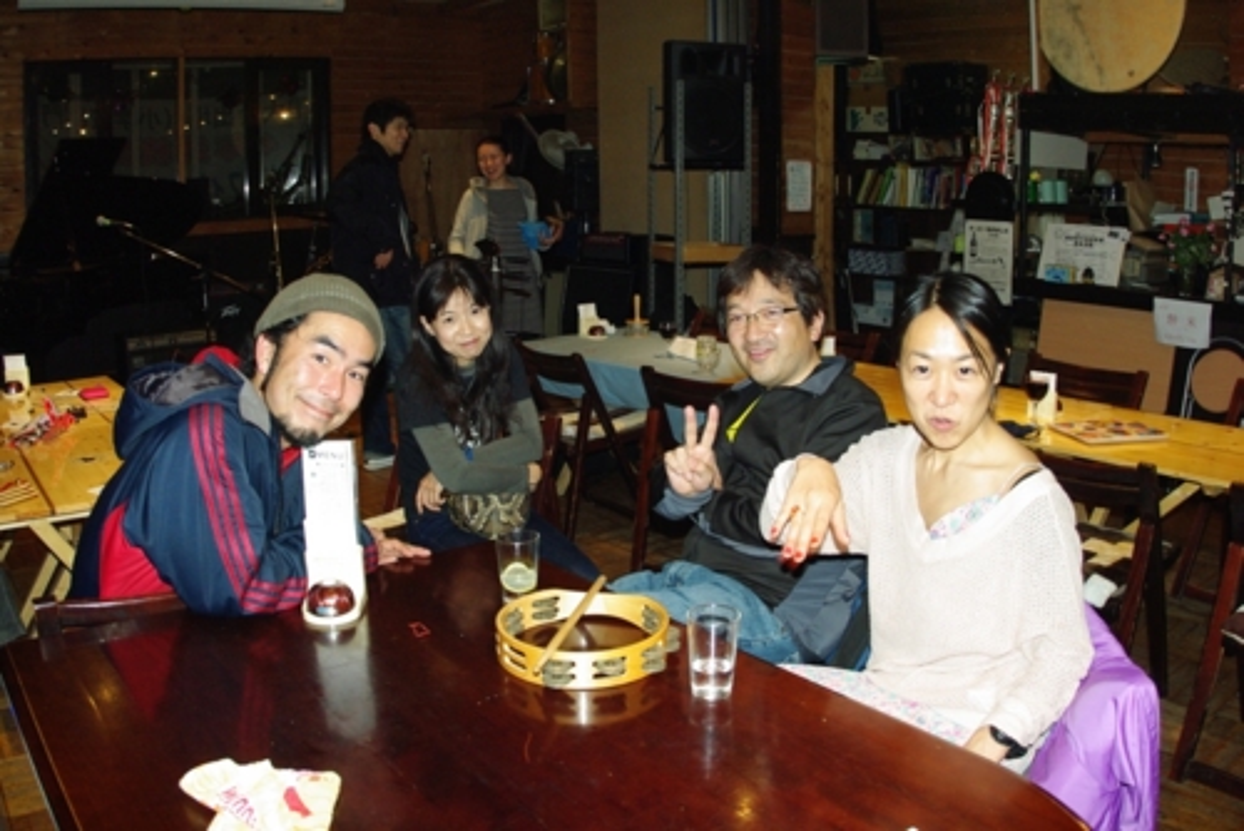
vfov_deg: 42.4
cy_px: 416
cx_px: 622
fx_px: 1072
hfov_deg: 60.3
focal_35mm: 31
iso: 800
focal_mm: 21
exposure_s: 1/30
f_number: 5.6
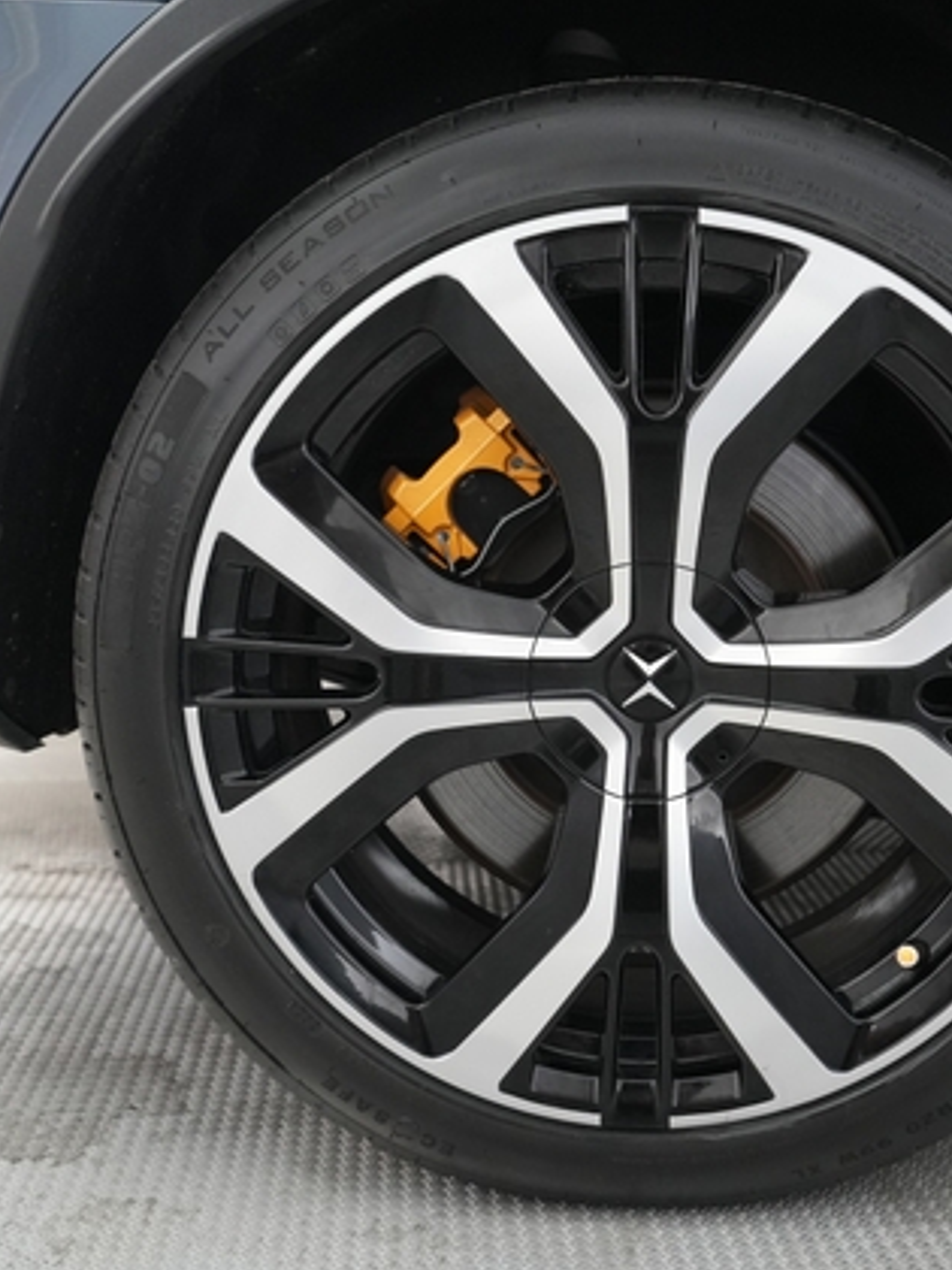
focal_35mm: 41
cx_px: 644
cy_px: 638
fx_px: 1503
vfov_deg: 45.8
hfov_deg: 34.8
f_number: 4
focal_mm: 28
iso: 5000
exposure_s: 1/125
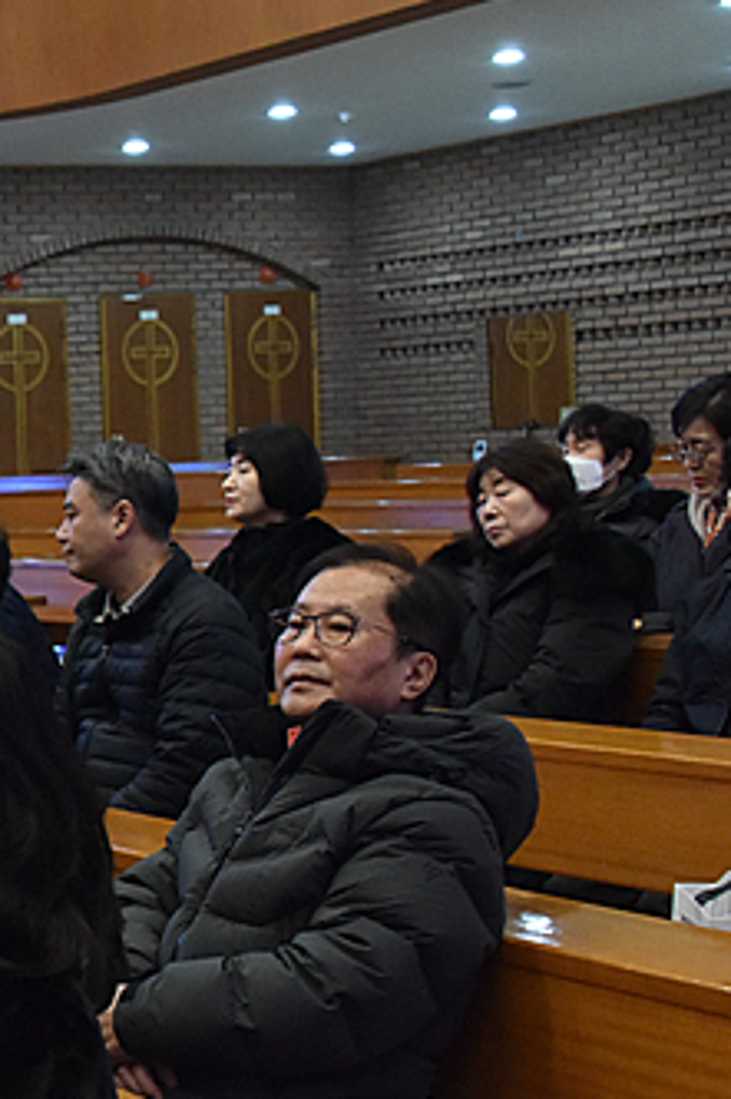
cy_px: 677
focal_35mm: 82
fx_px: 2500
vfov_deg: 24.7
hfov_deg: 15.2
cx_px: -407
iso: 4000
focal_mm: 34
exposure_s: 1/125
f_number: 6.3
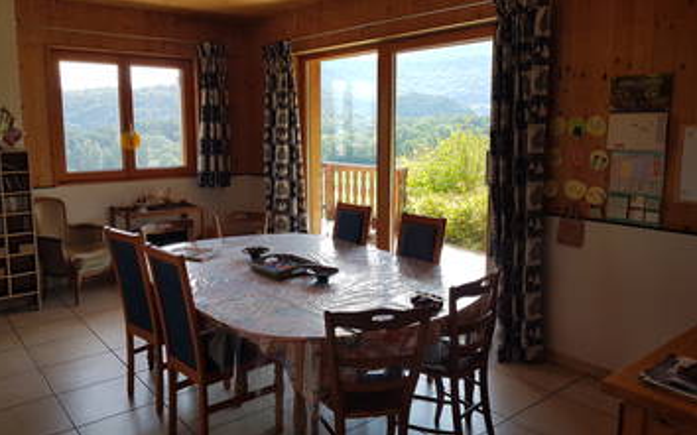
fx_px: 532
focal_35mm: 28
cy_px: 185
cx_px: 347
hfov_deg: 66.5
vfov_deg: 44.4
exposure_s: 1/222
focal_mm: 4.2
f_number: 1.7
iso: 40
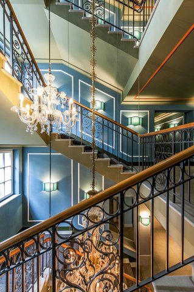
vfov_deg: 104.3
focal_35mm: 14
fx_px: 113
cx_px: 97
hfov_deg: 81.1
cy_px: 146
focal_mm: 14
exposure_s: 1/2.5
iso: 400
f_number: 6.3
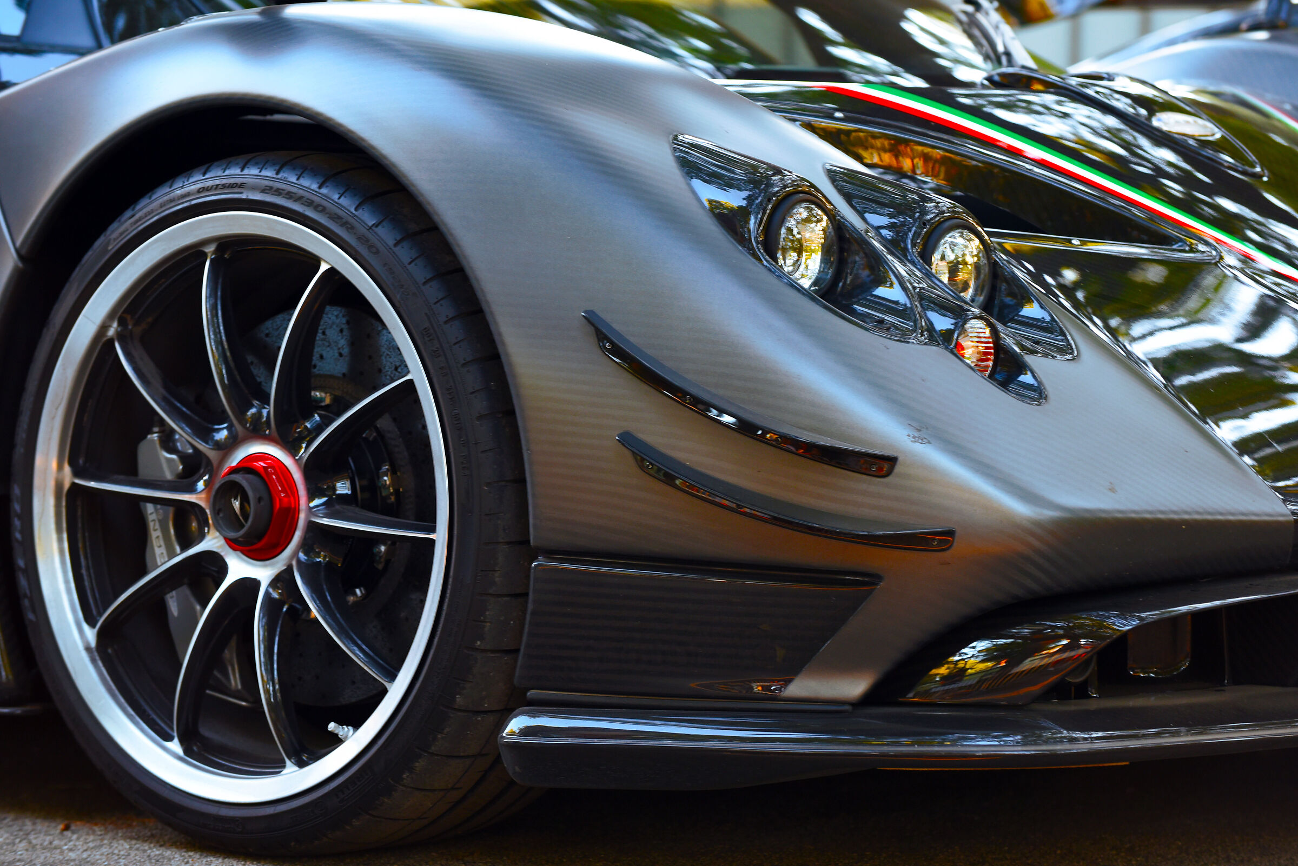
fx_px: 4689
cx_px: 649
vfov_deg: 10.6
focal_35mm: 130
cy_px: 433
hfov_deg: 15.8
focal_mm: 130
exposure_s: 1/60
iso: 1000
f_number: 4.5
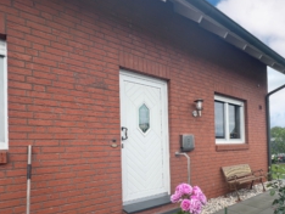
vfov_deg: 64.0
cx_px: 173
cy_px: 146
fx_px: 165
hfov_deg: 80.6
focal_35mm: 20
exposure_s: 1/413
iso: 32
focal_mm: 1.57
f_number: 1.8
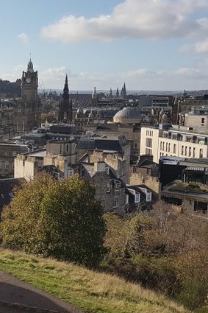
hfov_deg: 22.7
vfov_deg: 35.5
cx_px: -24
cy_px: 122
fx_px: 486
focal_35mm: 56
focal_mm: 4.2
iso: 40
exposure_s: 1/2264
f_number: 1.7
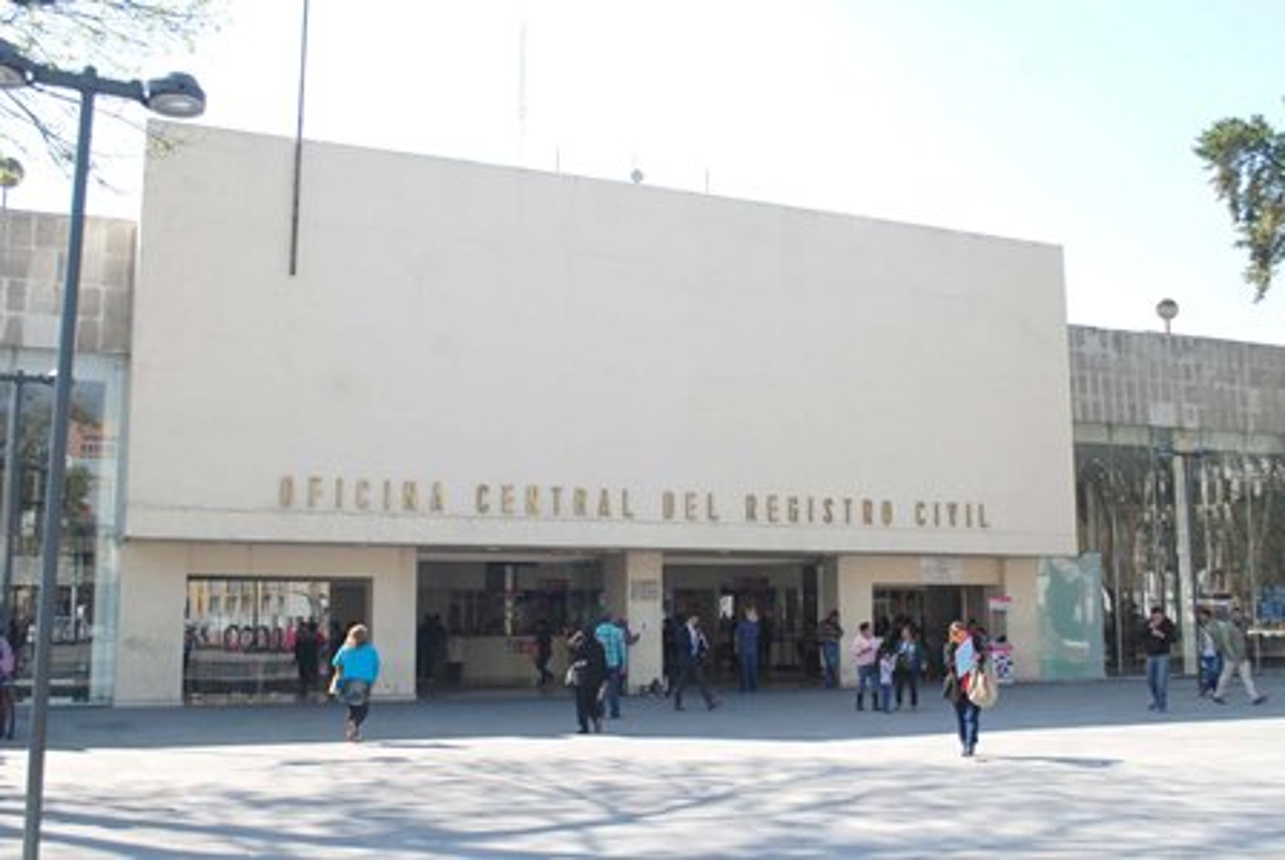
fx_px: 1287
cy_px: 430
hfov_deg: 53.1
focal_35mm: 36
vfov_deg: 37.0
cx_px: 642
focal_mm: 24
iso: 125
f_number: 6.7
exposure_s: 1/180
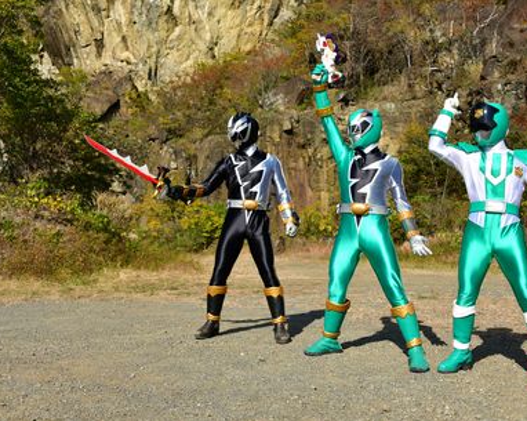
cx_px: 312
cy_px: 211
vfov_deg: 30.2
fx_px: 779
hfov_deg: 37.2
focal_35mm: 50
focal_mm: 44
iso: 400
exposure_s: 1/1000
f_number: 10
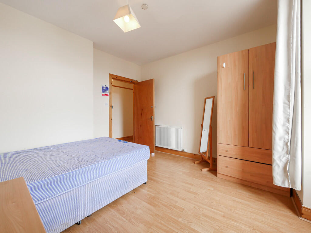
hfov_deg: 102.1
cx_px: 156
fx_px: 126
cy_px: 116
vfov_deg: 85.7
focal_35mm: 14
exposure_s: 1/60
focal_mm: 7
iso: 320
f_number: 4
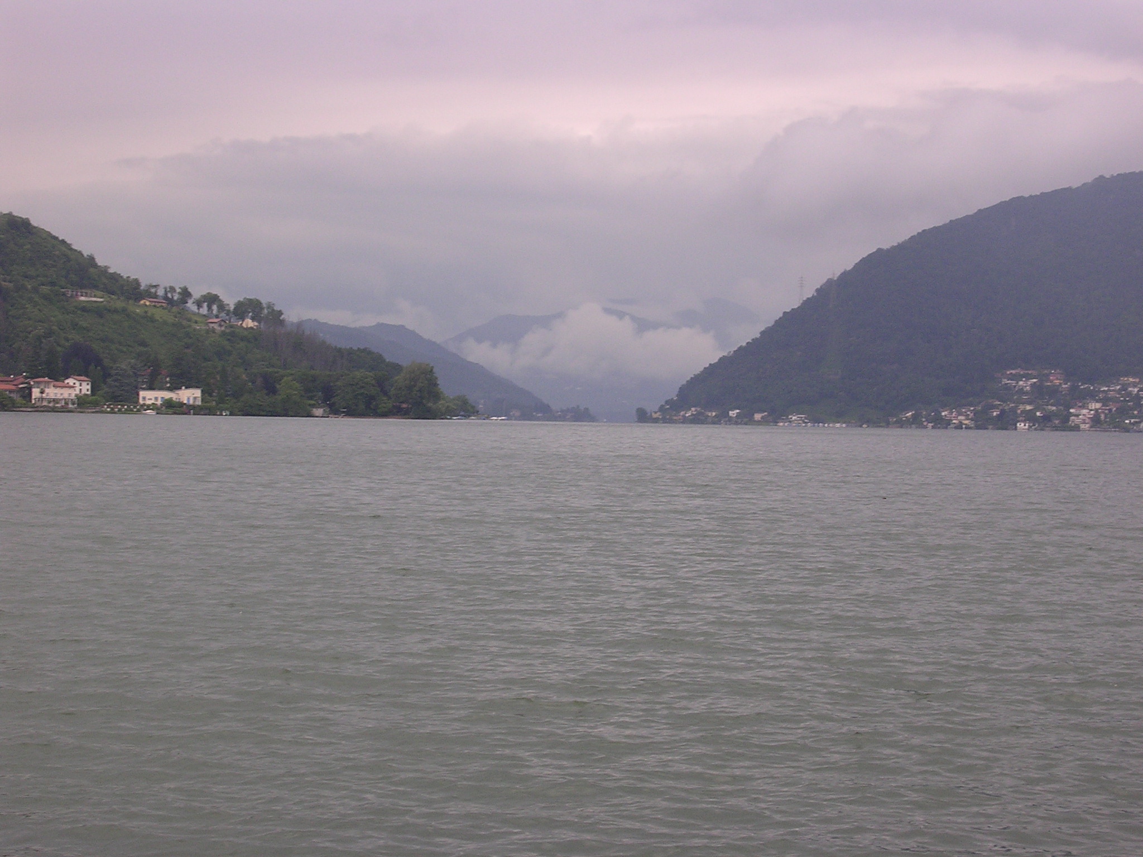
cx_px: 572
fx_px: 2377
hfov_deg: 27.0
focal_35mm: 72
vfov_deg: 20.4
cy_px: 428
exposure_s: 1/121
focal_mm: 10.9
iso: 100
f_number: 3.7
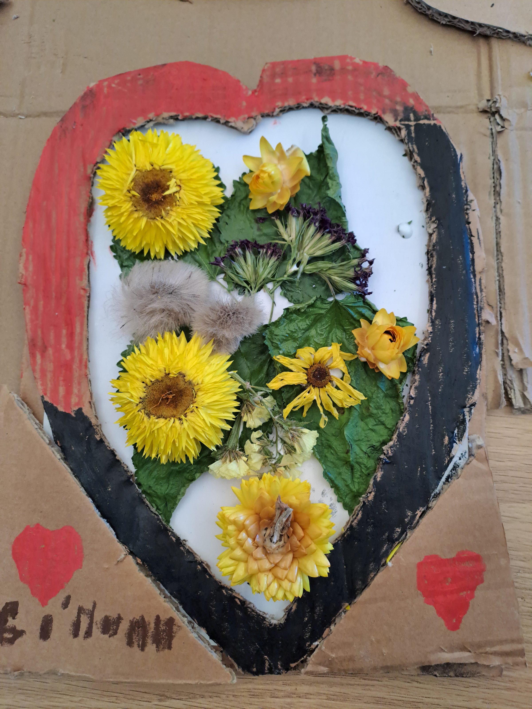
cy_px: 354
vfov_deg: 69.4
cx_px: 266
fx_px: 512
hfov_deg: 54.9
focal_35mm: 25
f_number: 1.8
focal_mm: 4.65
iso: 100
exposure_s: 1/60
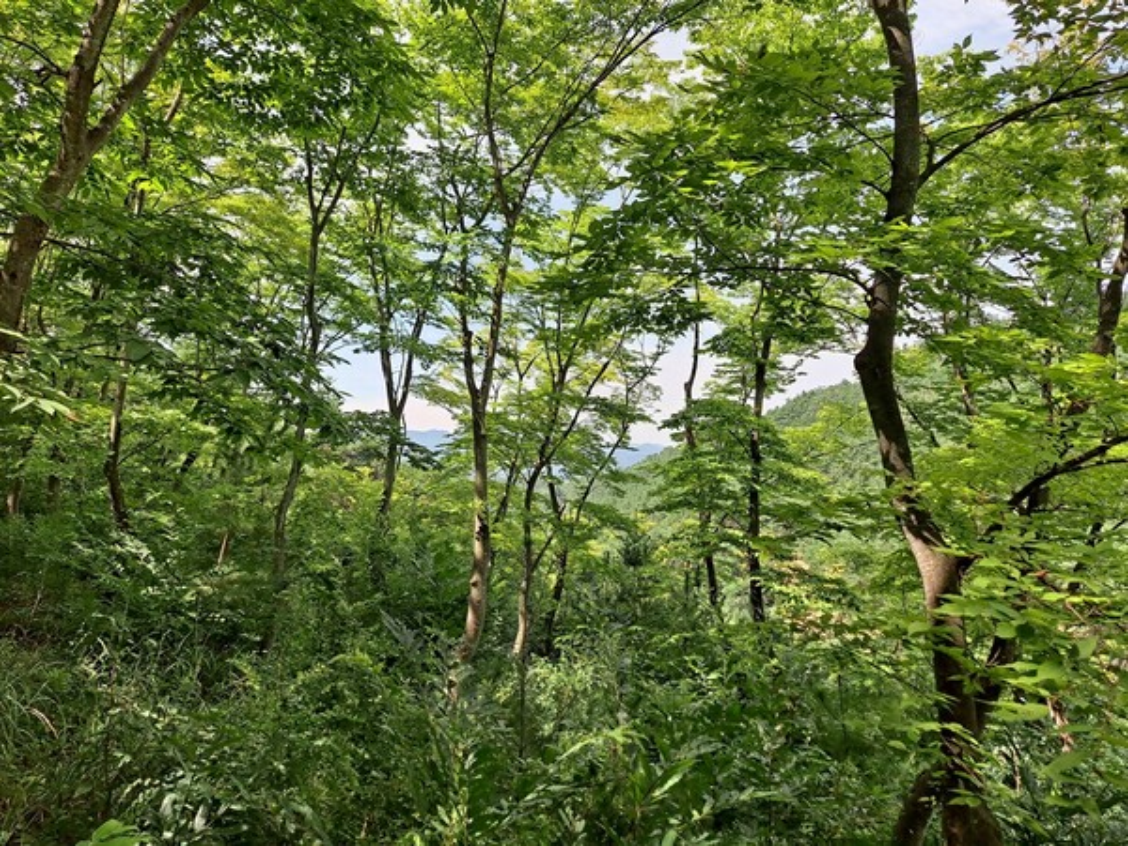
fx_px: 782
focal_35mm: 24
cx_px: 564
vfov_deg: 56.8
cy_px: 423
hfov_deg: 71.6
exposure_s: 1/657
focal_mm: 5.23
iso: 25
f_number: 1.8
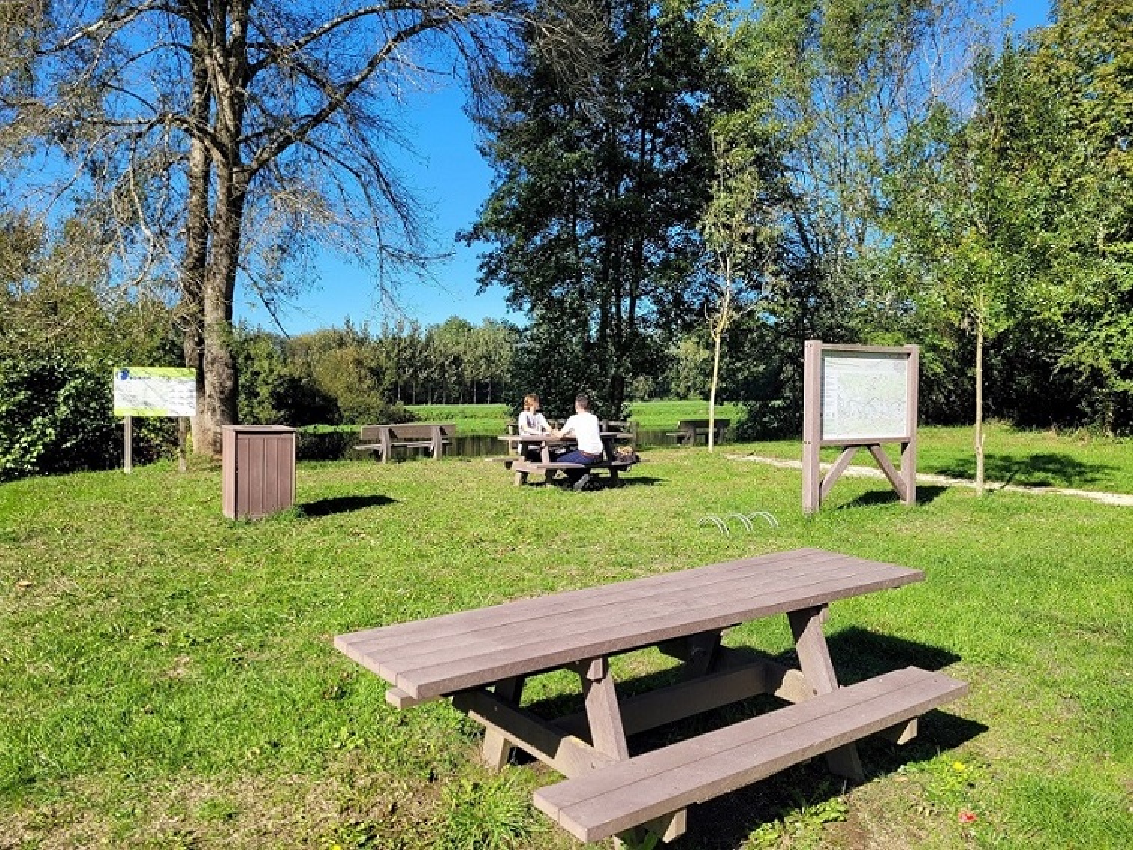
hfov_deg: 67.3
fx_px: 851
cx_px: 566
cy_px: 425
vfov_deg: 53.1
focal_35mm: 26
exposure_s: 1/1383
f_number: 1.8
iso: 40
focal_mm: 5.4
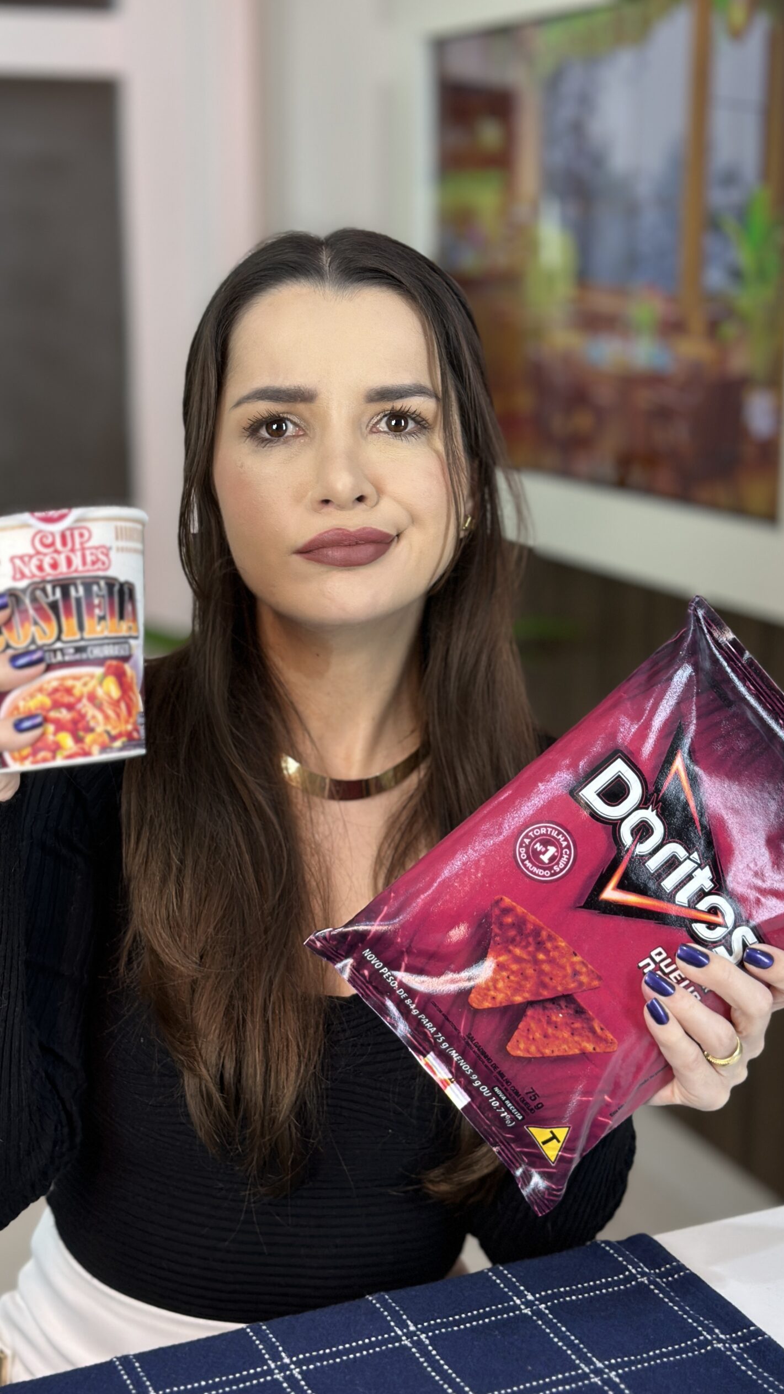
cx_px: 362
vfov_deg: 39.2
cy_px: 705
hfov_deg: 22.6
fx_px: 1959
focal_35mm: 53
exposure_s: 1/120
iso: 80
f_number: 1.78
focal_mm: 6.86
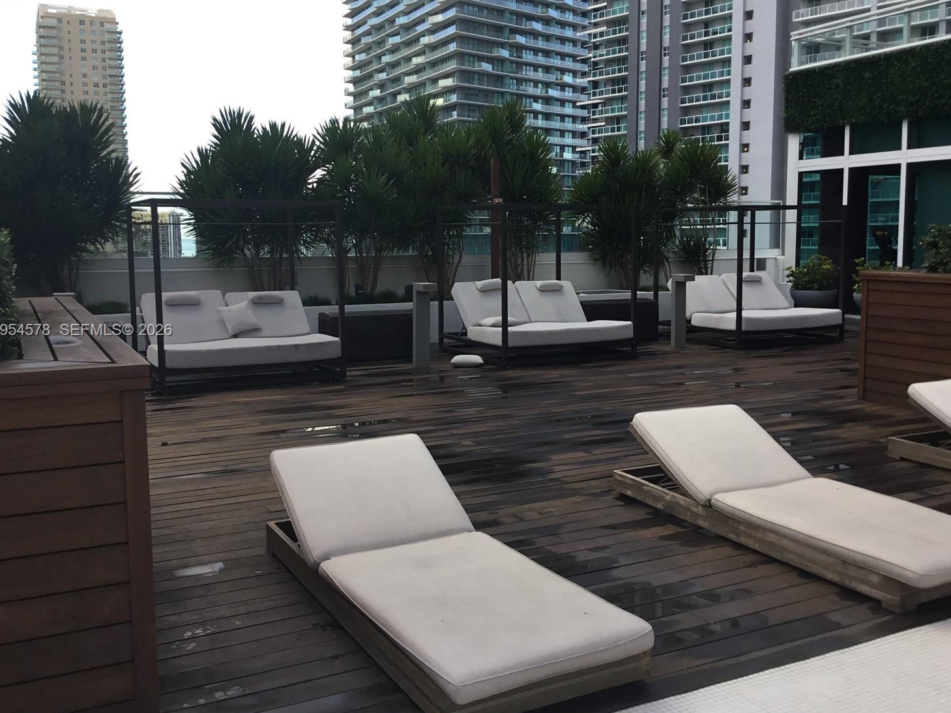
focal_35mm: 34
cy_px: 331
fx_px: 934
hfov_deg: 54.0
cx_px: 491
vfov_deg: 41.8
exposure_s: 1/162
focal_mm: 3.3
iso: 25
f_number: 2.4
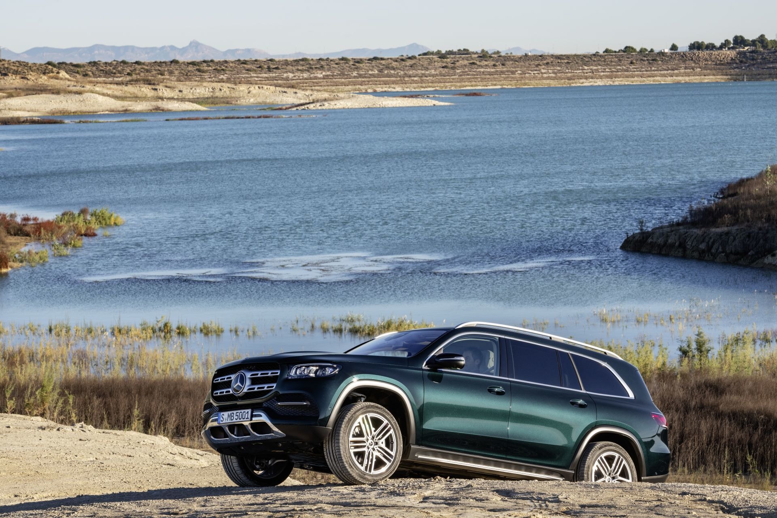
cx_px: 388
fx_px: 2374
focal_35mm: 110
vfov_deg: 12.5
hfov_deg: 18.6
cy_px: 259
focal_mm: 110
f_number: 11
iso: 200
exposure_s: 1/160
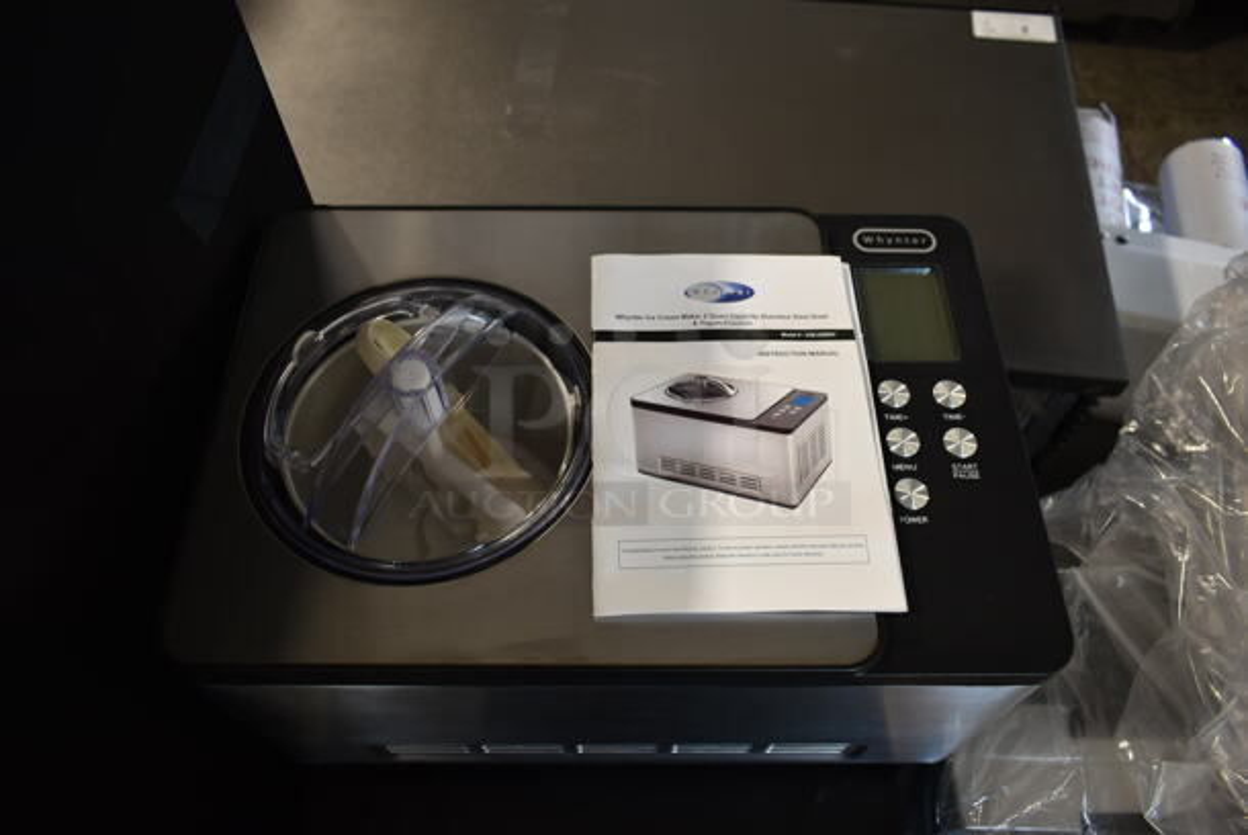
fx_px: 937
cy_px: 418
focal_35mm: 27
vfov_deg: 48.0
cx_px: 624
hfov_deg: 67.3
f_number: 3.5
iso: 400
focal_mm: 18
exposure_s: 1/30
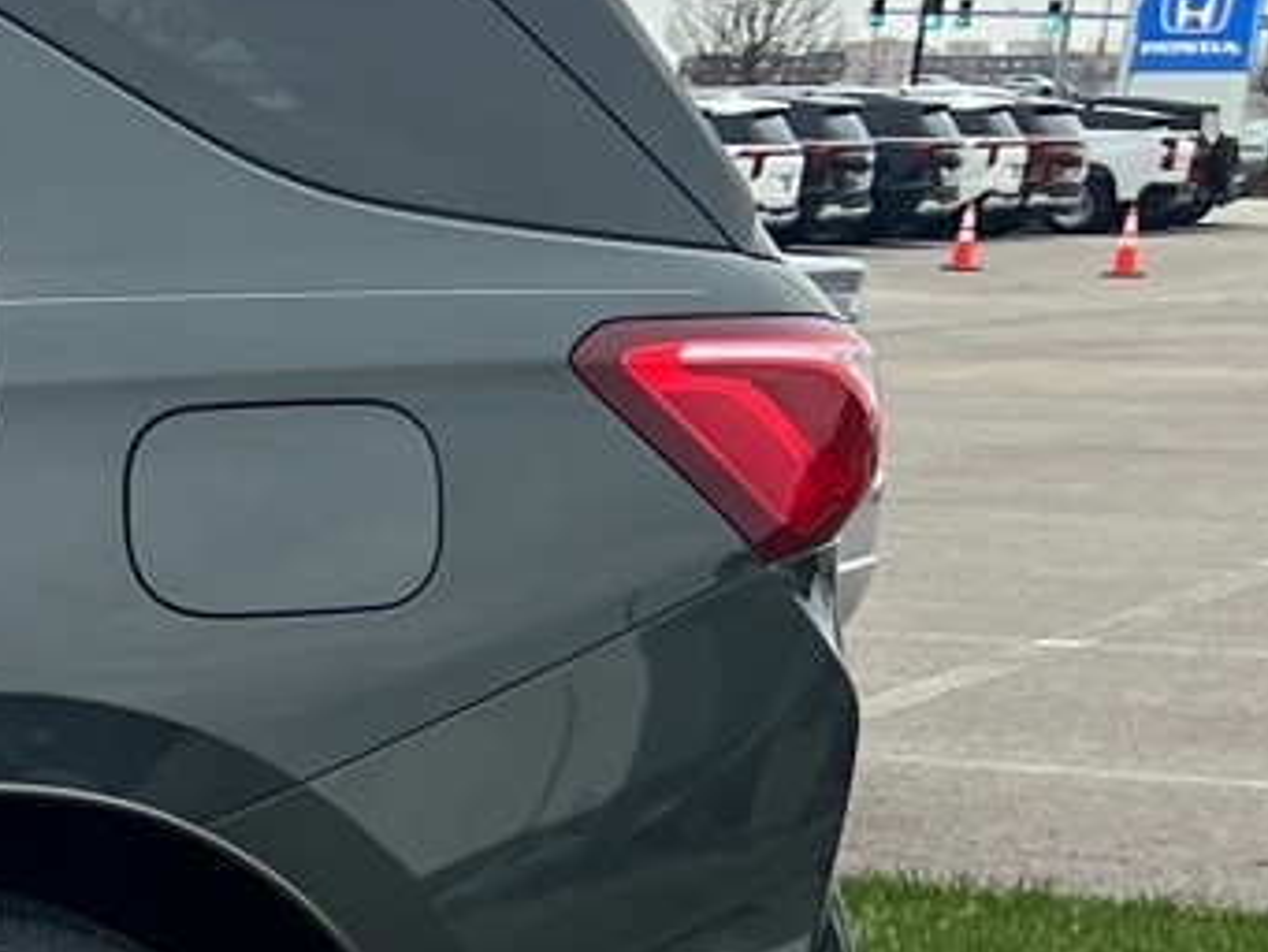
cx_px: -1629
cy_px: 1346
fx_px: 4470
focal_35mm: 122
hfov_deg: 12.9
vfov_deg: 11.7
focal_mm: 5.7
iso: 64
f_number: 1.5
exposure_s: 1/121
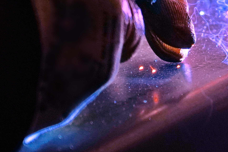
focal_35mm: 479
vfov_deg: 2.9
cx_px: 368
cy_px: -127
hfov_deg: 4.3
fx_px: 3034
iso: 2000
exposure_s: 1/4000
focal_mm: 105
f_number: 4.5
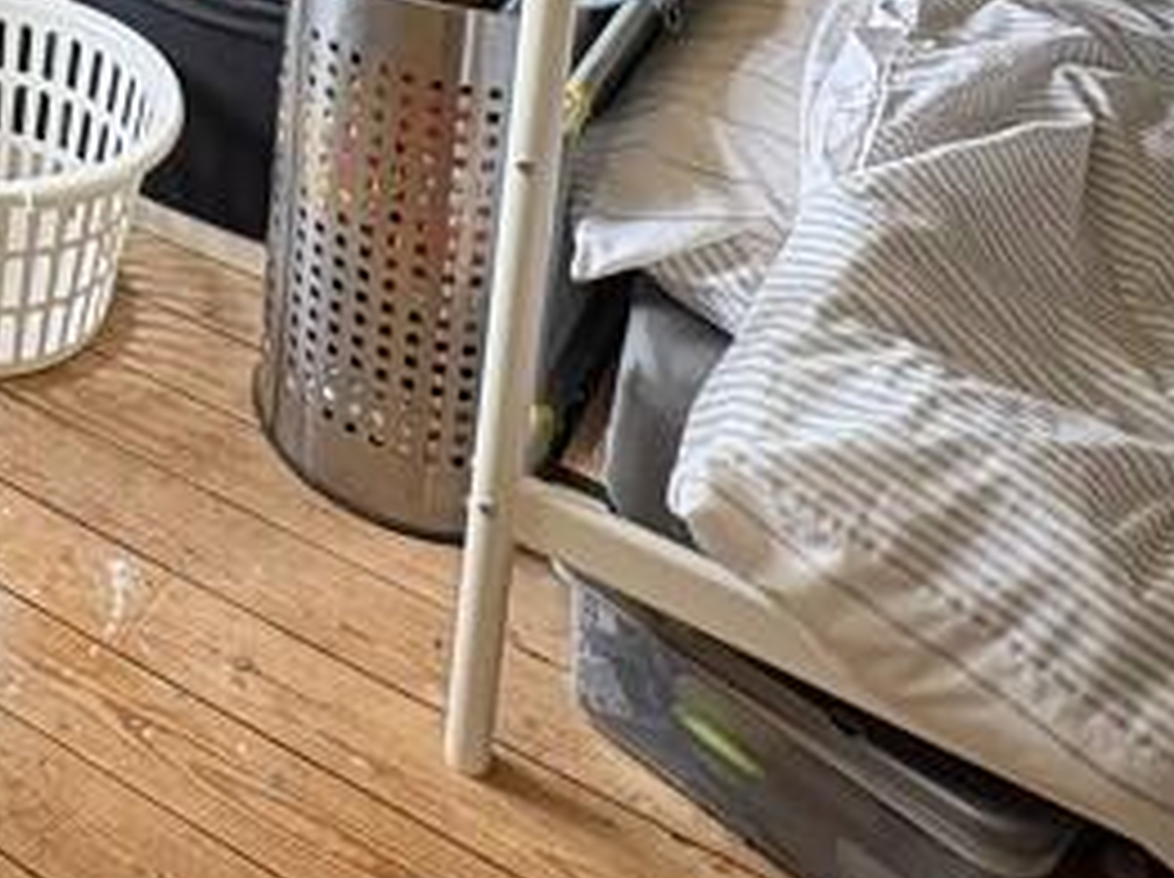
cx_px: -171
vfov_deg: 21.5
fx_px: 1863
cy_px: -495
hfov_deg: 30.6
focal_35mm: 55
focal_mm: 2.22
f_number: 2.2
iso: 200
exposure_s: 1/99
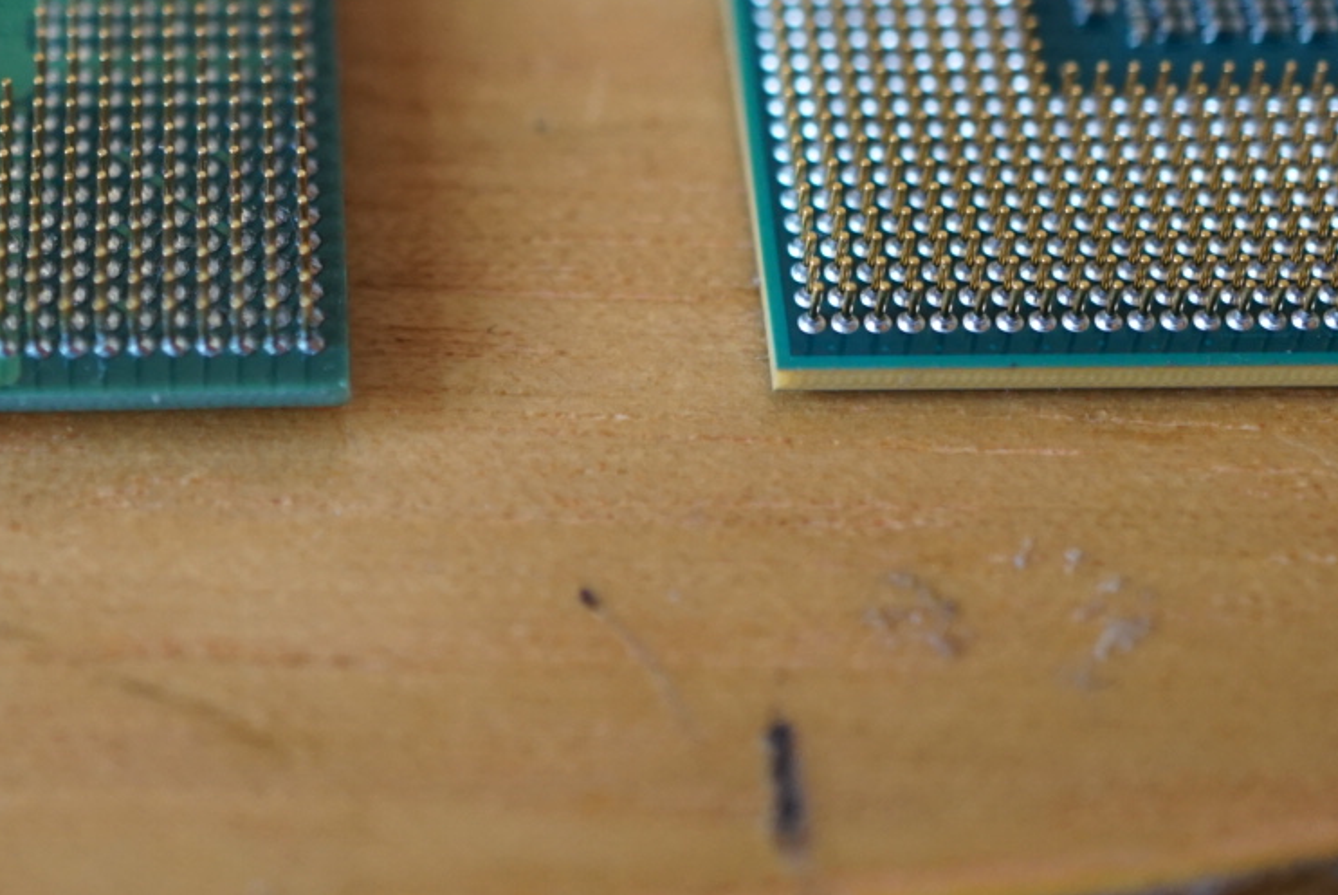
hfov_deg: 20.7
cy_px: 125
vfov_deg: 13.9
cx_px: 413
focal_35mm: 98
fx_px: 3645
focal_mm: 30
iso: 800
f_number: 3.5
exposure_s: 1/60
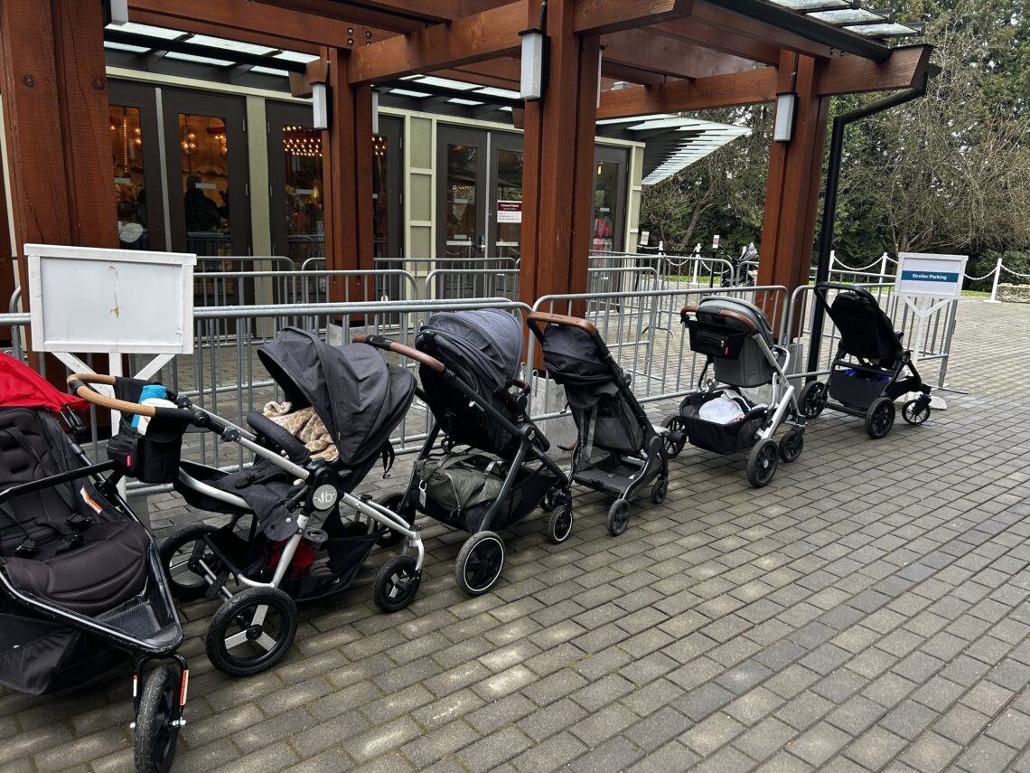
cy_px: 386
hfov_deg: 67.3
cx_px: 515
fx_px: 774
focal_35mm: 26
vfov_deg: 53.1
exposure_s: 1/121
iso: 80
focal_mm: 5.7
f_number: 1.5
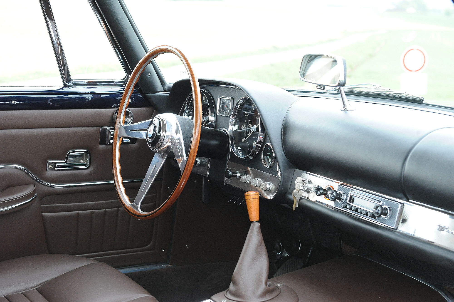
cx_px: 227
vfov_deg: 22.6
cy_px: 151
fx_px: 756
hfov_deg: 33.4
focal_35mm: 60
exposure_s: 1/250
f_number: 8
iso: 2500
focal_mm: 60
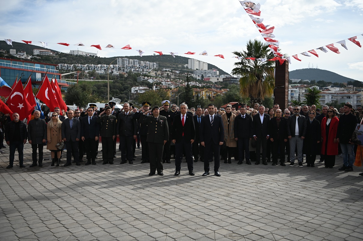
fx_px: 363
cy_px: 120
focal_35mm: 36
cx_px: 182
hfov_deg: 53.2
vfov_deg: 36.8
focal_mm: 36
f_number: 2.8
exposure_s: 1/2500
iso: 125
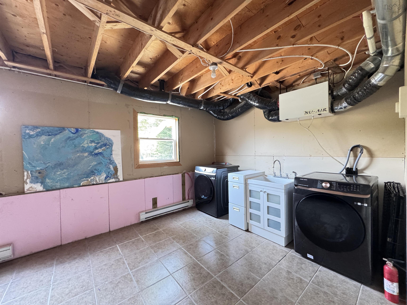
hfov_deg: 102.1
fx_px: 165
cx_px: 204
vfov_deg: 85.7
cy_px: 152
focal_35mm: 14
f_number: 2.2
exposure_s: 1/60
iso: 640
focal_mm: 2.22
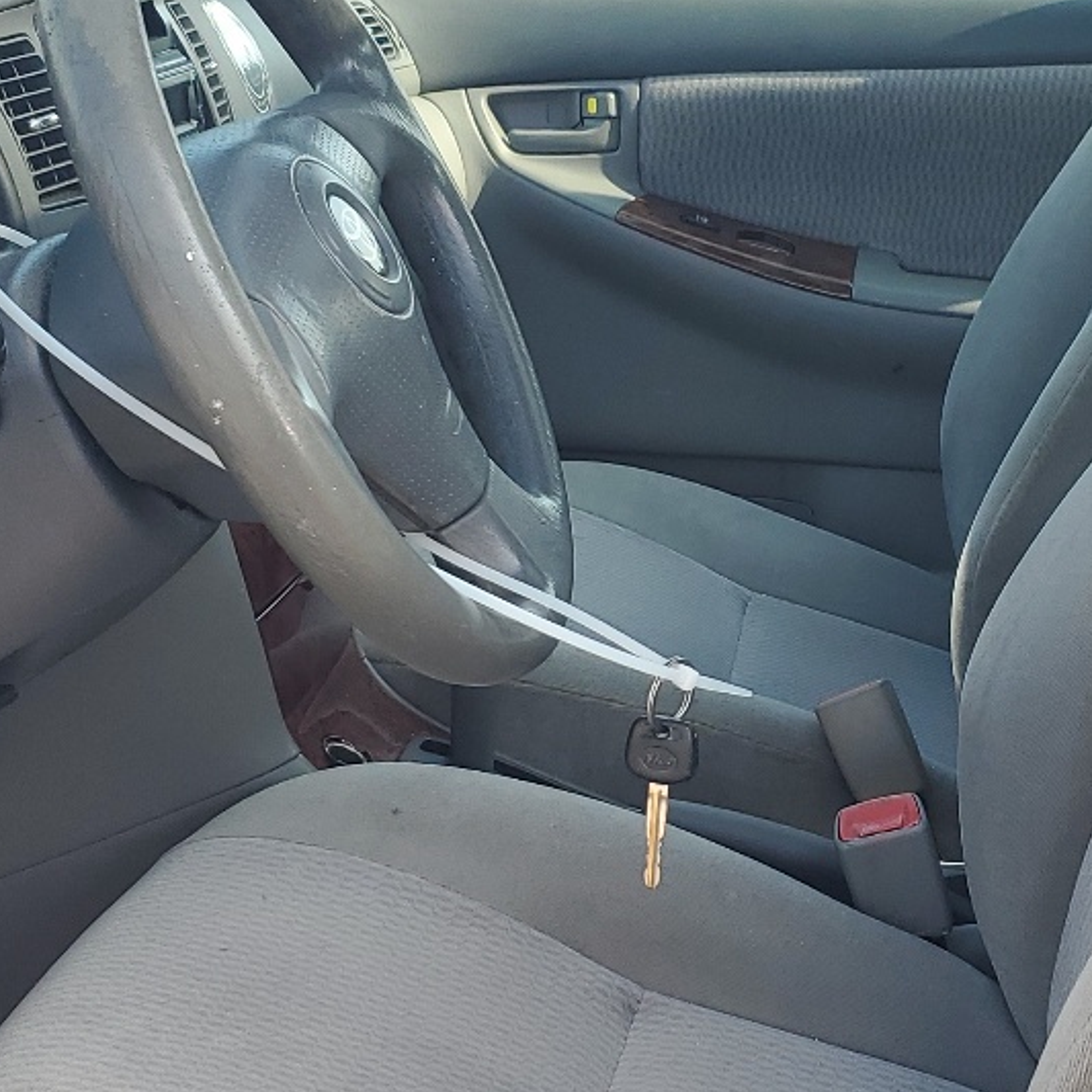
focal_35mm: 69
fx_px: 2463
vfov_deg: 25.0
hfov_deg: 24.9
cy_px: 652
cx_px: 711
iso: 50
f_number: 1.5
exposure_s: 1/357
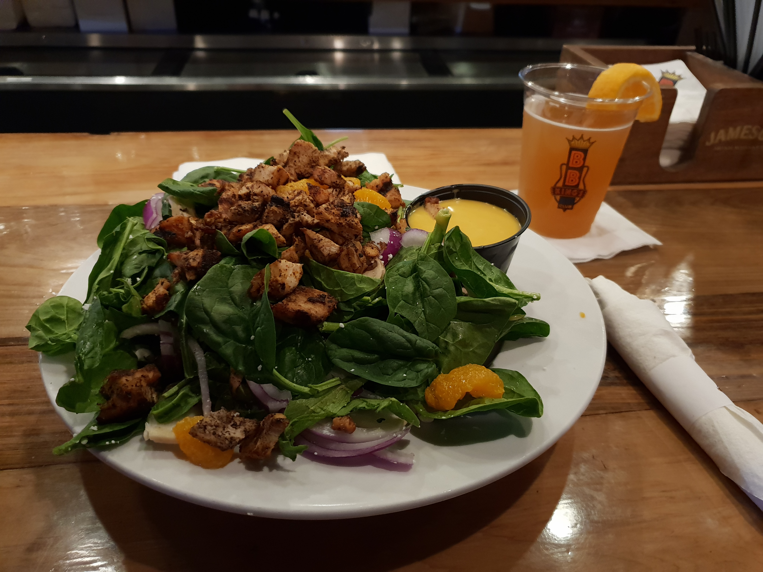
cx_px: 382
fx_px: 573
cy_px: 286
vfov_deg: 53.1
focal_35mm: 26
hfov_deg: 67.3
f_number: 1.5
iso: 320
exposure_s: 1/13
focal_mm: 4.3
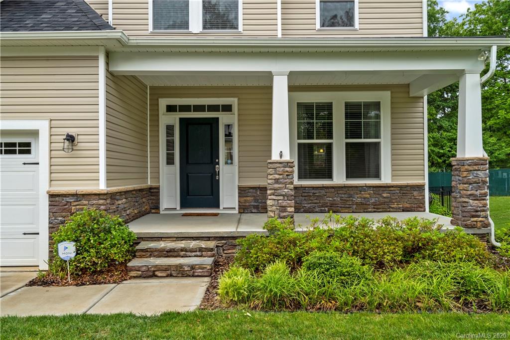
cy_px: 170
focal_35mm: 28
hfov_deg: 65.5
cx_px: 255
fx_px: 397
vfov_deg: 46.4
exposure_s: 1/60
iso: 200
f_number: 11
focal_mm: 28
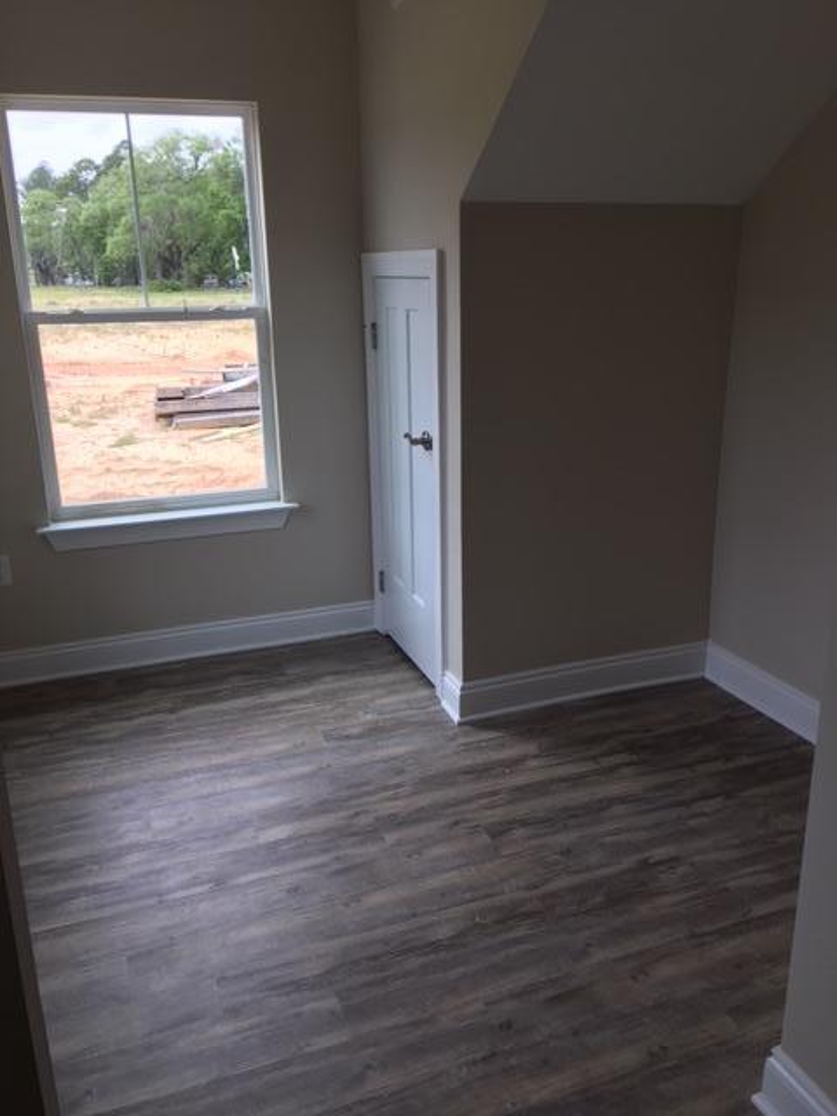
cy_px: 558
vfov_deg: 61.7
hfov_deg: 48.2
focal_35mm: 29
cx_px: 418
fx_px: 935
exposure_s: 1/143
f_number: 2.2
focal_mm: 4.15
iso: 25
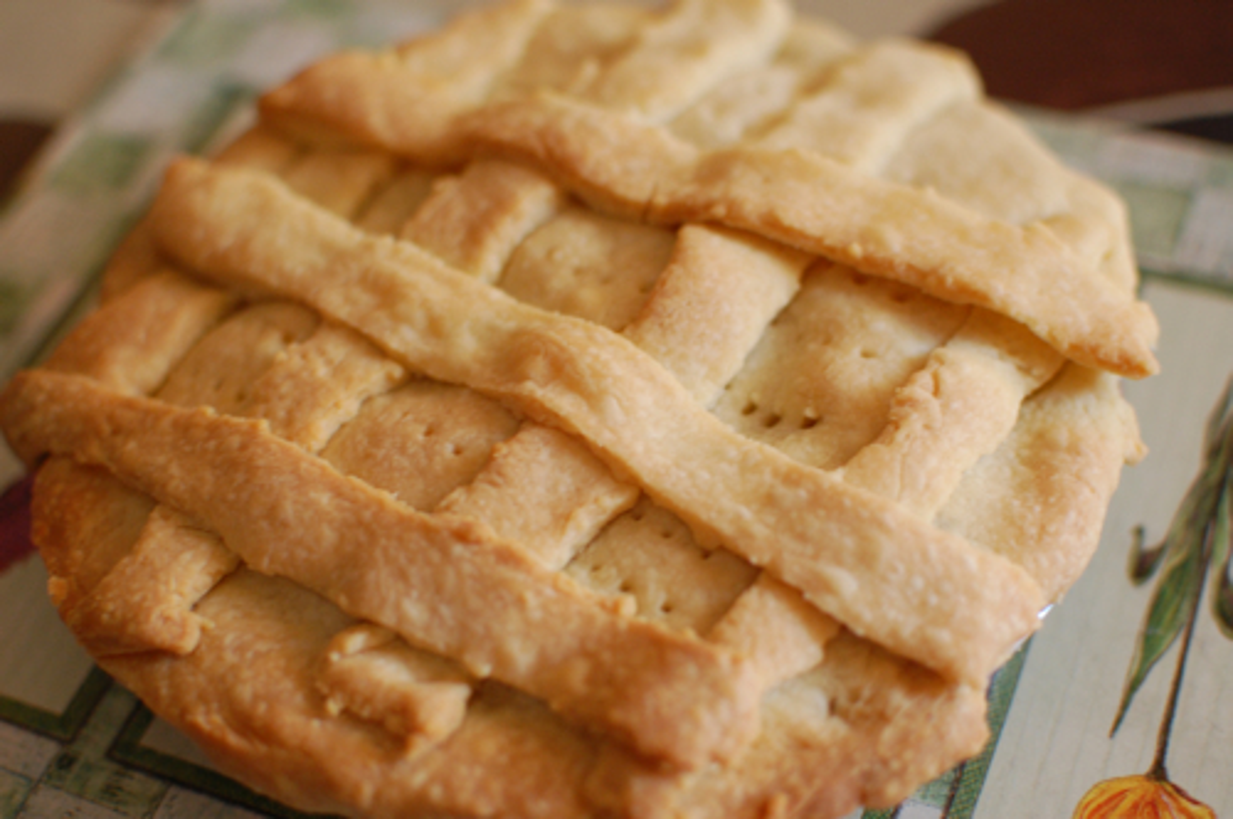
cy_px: 410
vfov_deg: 25.7
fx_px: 1796
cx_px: 616
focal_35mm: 52
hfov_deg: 37.9
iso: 800
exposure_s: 1/25
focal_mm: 35
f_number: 2.5
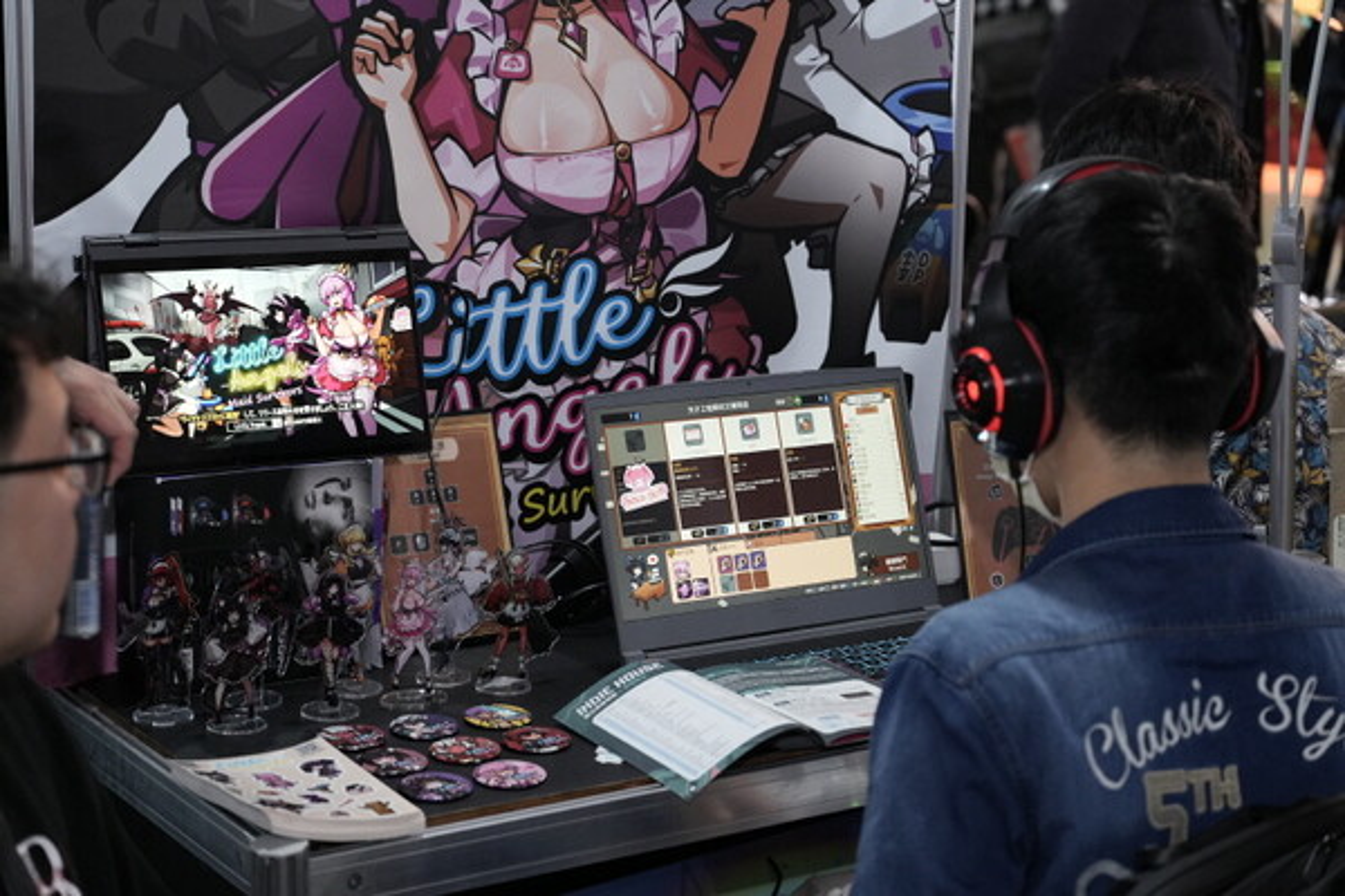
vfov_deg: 19.5
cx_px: 672
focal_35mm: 70
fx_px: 2615
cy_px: 448
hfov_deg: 28.8
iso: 2500
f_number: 4
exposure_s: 1/125
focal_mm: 70
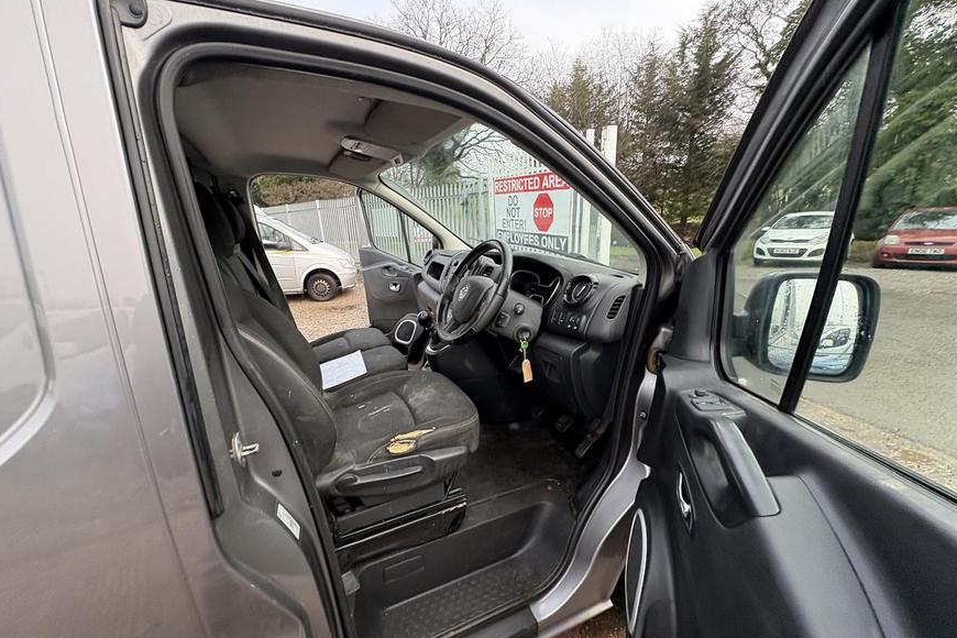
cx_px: 470
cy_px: 343
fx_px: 399
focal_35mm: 15
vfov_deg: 77.2
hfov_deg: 100.4
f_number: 2.2
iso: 80
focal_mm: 2.22
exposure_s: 1/109
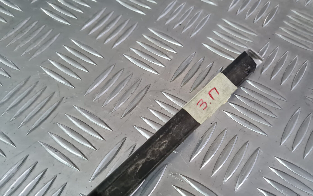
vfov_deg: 44.4
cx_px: 157
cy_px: 112
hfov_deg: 66.5
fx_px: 239
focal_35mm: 28
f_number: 1.8
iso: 800
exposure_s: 1/50
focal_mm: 5.4
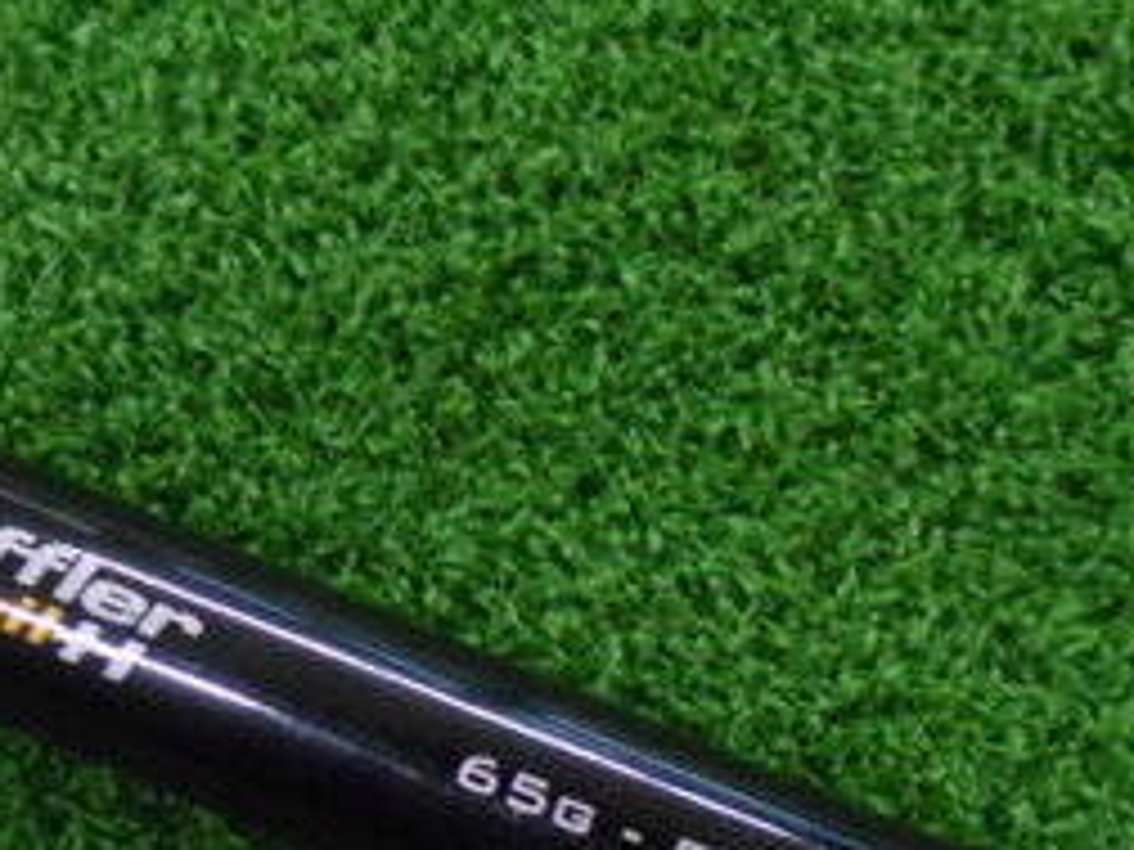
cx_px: -94
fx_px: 2162
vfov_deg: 22.2
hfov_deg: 27.1
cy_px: 531
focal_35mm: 66
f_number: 3.2
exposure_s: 1/60
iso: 800
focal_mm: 4.6
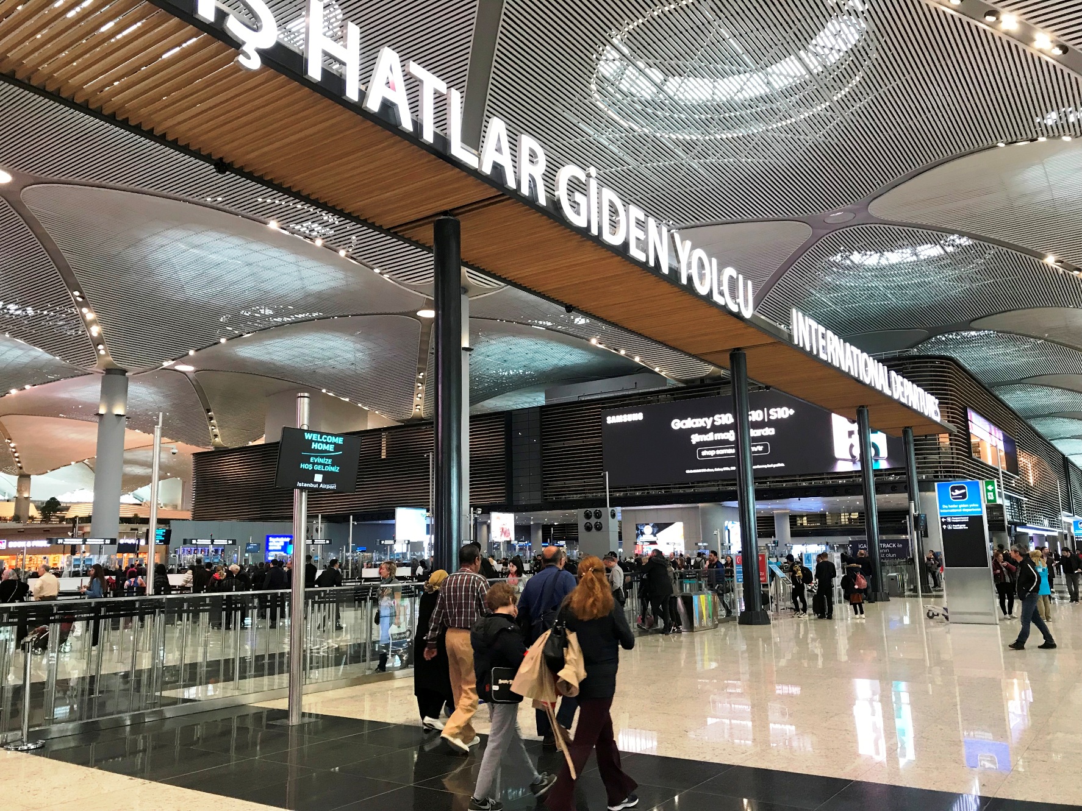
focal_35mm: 28
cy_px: 406
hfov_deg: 63.4
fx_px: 875
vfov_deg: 49.8
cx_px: 541
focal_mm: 3.99
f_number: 1.8
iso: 32
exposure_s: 1/25
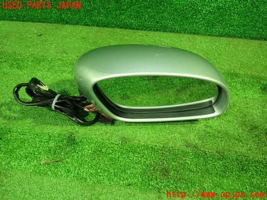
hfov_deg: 60.0
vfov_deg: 46.8
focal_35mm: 30
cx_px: 134
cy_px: 100
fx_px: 231
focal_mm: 5.5
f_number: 2.3
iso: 800
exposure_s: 1/40
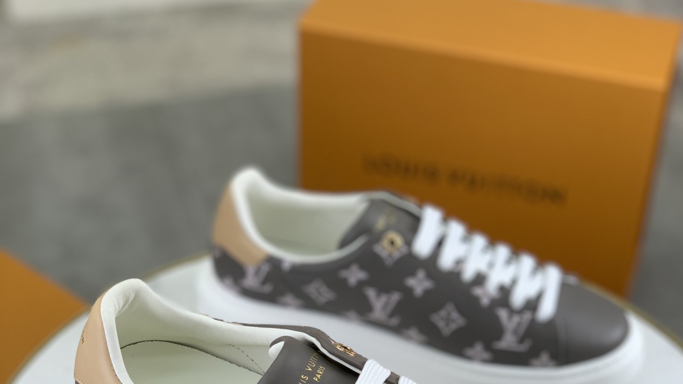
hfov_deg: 27.9
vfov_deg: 15.6
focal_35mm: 76
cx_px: 342
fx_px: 1377
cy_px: 390
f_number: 2.4
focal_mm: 6
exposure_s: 1/121
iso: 16
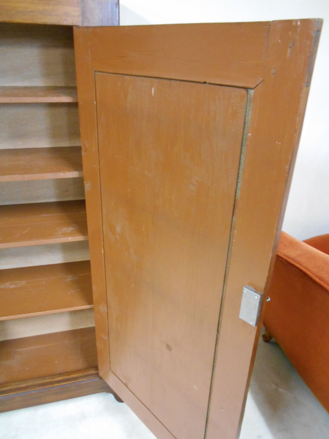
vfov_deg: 67.3
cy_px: 220
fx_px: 329
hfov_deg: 53.1
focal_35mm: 26
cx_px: 164
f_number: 3.2
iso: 640
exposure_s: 1/8
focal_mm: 4.6
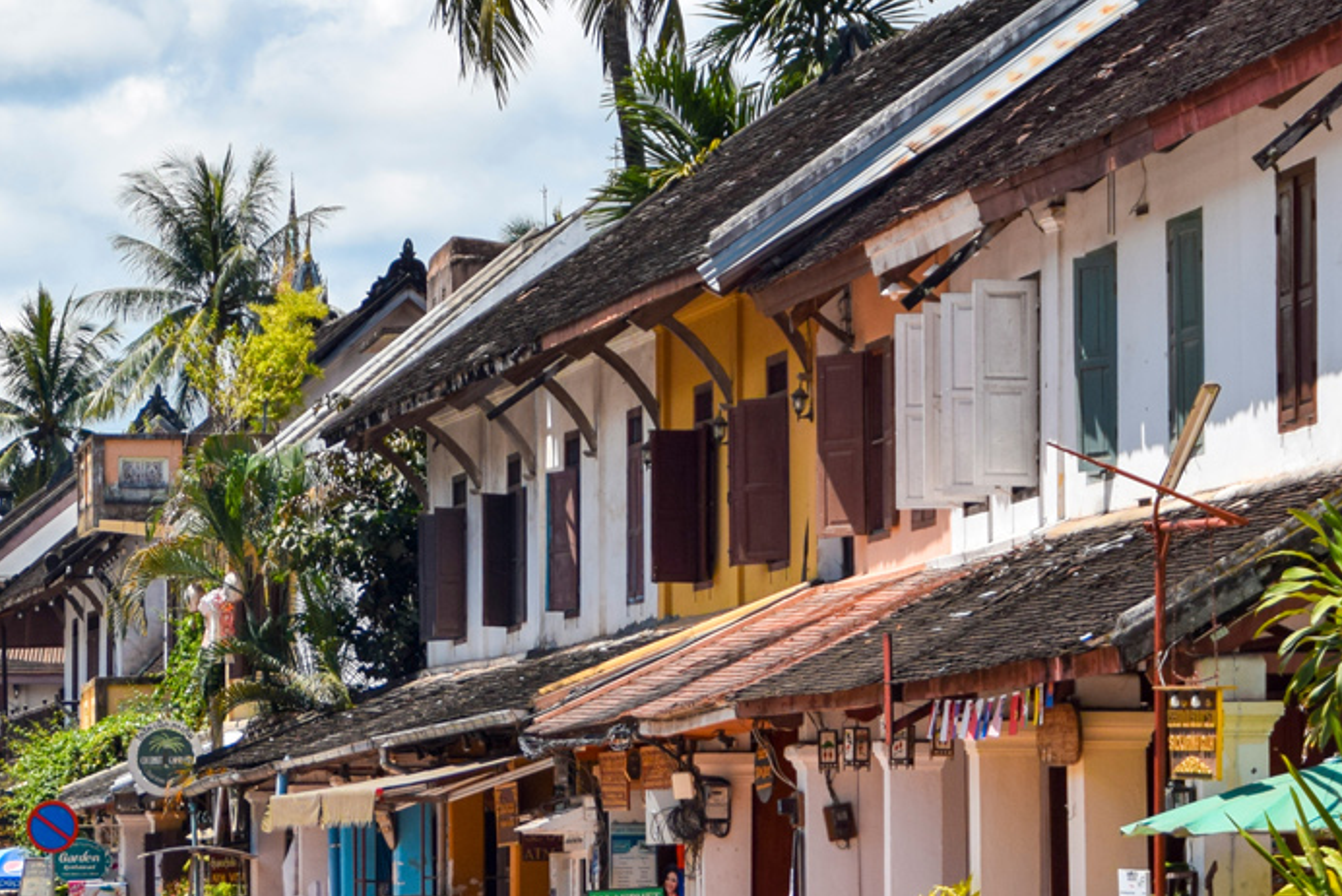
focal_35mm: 215
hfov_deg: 9.5
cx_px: 303
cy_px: 383
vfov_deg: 6.4
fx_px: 8018
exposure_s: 1/1000
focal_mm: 62
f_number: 8
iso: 200
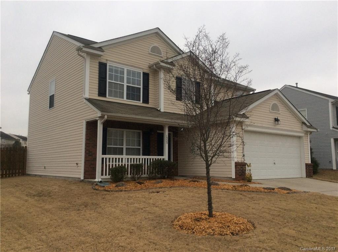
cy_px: 126
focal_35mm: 32
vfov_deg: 44.0
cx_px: 169
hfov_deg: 56.9
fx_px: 312
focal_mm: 3.3
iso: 40
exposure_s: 1/120
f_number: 2.4
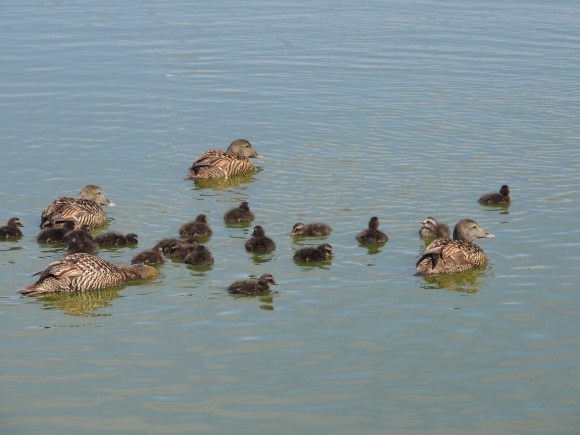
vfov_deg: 7.4
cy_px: 218
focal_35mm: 200
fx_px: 3351
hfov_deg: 9.9
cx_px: 290
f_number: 4.6
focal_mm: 35.6
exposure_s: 1/500
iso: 100
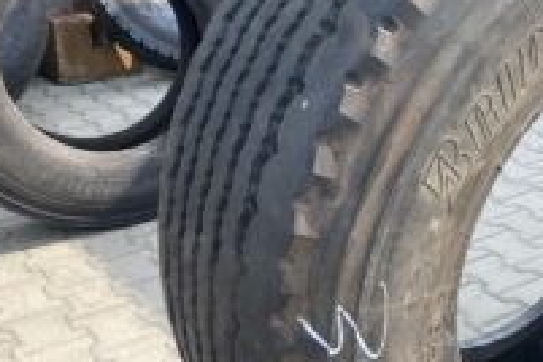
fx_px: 875
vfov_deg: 23.3
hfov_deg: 32.3
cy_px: 215
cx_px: 519
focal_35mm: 58
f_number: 1.8
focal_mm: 4.25
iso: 32
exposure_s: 1/565
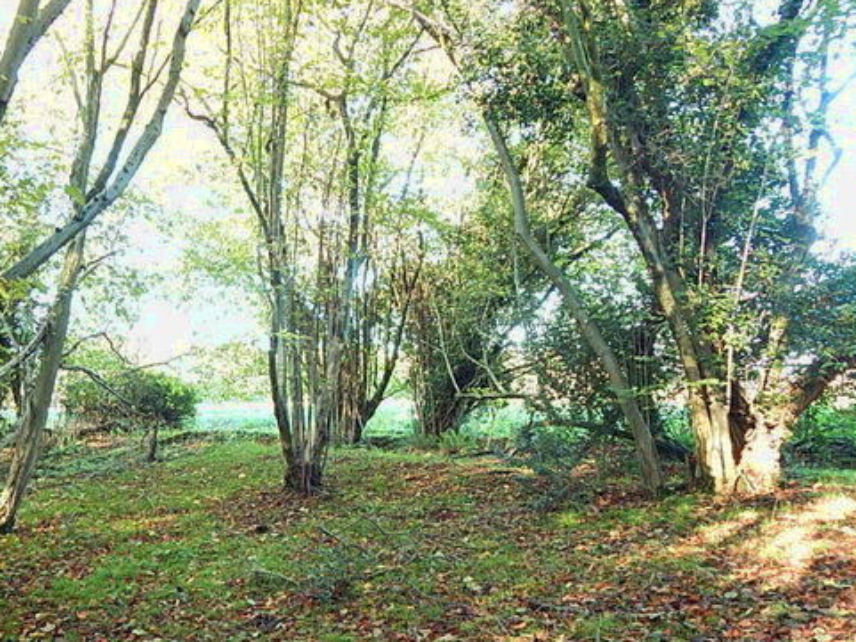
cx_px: 308
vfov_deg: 43.5
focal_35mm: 32
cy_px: 431
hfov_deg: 56.0
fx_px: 792
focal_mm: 4
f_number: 3
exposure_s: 1/15
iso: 125
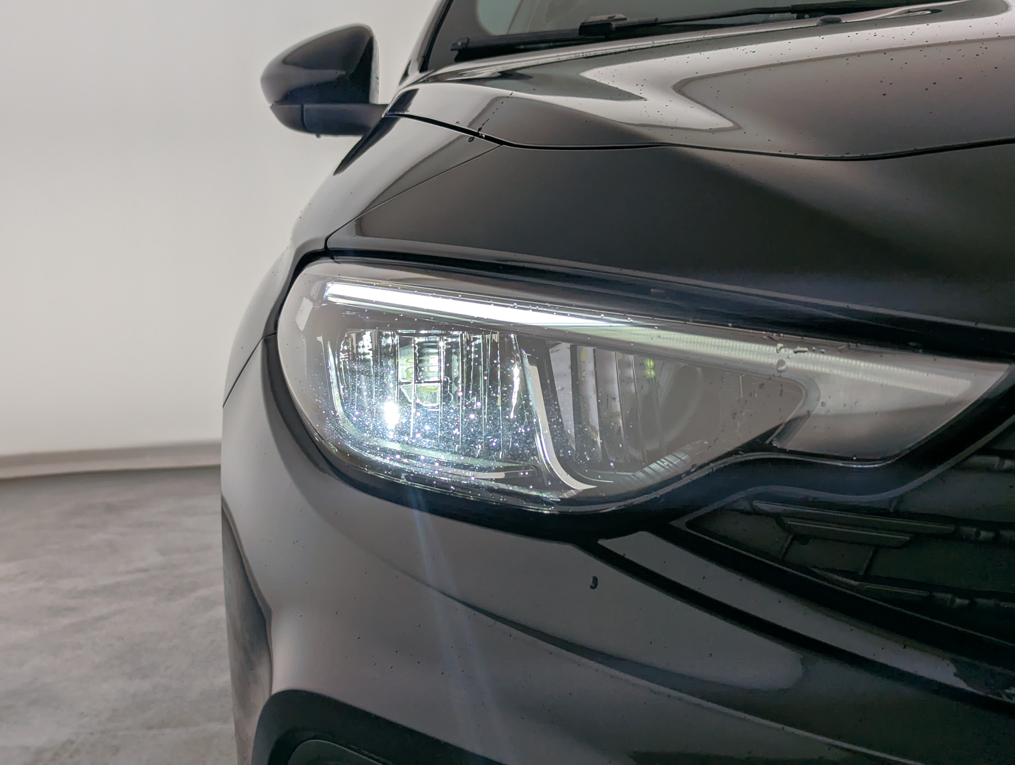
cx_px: 508
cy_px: 382
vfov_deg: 30.3
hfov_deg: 39.6
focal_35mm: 48
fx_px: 1409
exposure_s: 1/974
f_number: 1.85
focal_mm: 6.81
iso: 56
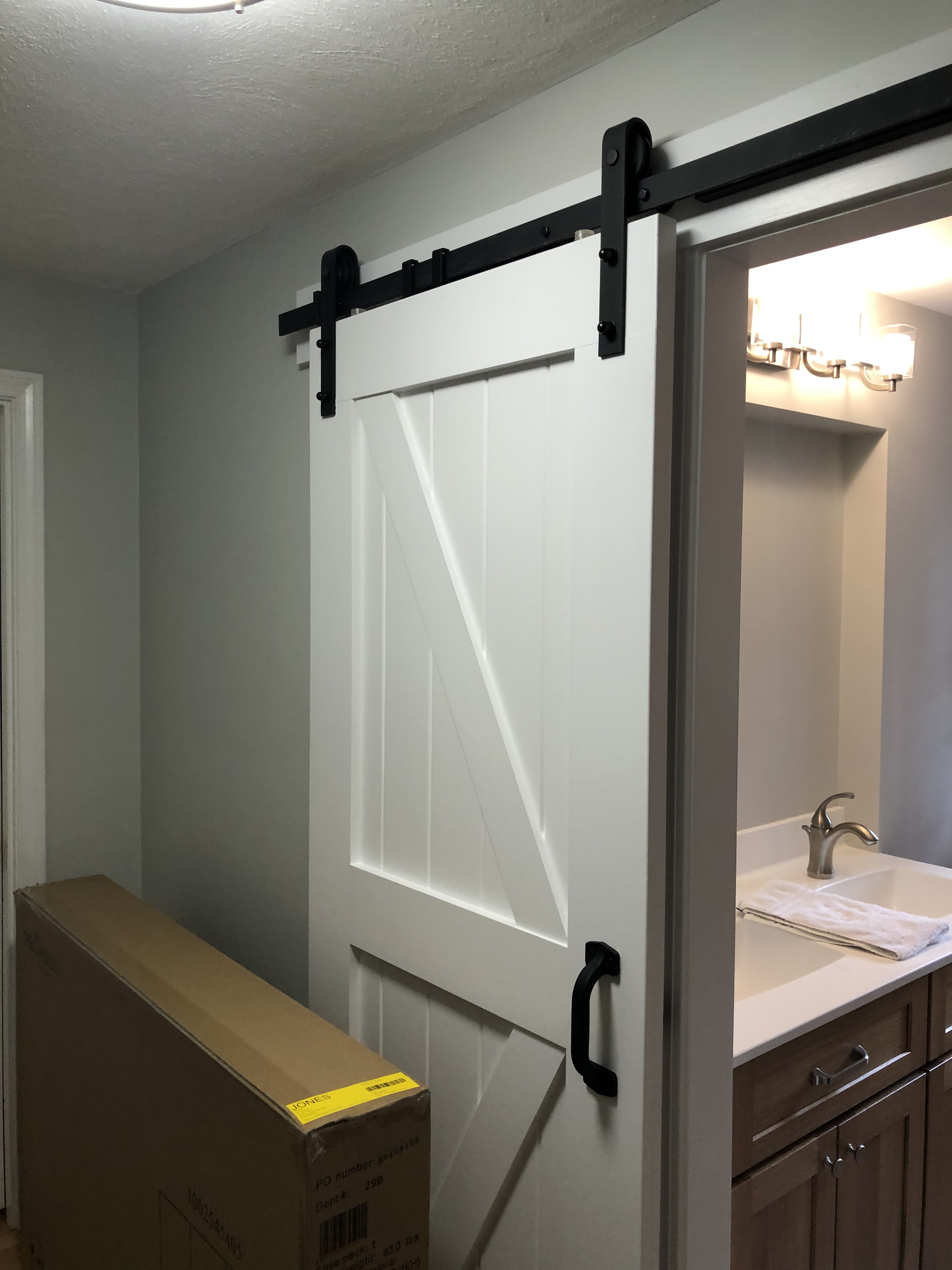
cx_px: 476
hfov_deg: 49.7
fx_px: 1027
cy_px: 635
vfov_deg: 63.4
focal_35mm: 28
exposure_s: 1/30
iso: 25
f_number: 1.8
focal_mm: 3.99
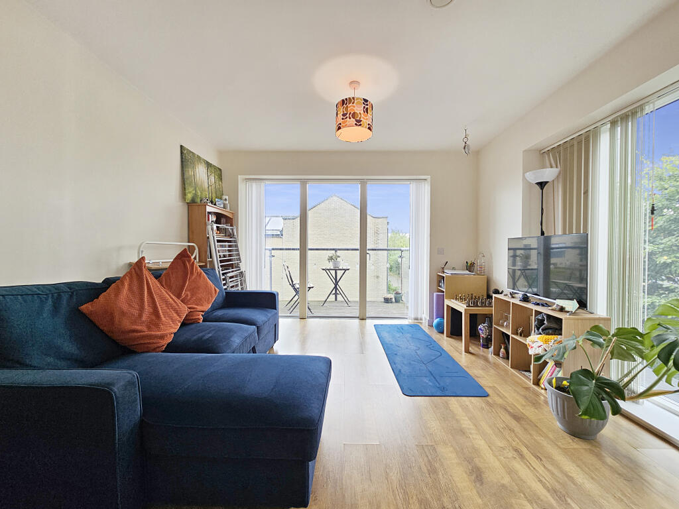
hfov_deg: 106.2
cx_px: 340
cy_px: 254
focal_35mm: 13
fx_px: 255
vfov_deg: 89.9
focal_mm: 2.2
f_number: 2.2
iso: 50
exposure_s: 1/119
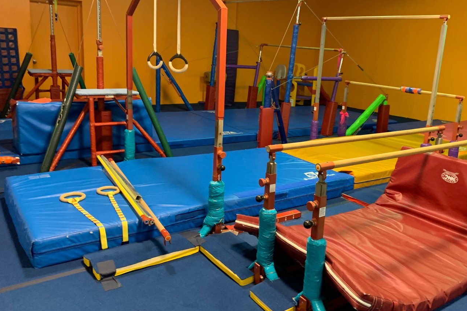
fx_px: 415
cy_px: 137
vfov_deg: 41.0
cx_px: 274
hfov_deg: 58.4
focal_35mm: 32
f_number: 1.8
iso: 250
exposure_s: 1/60
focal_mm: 4.25
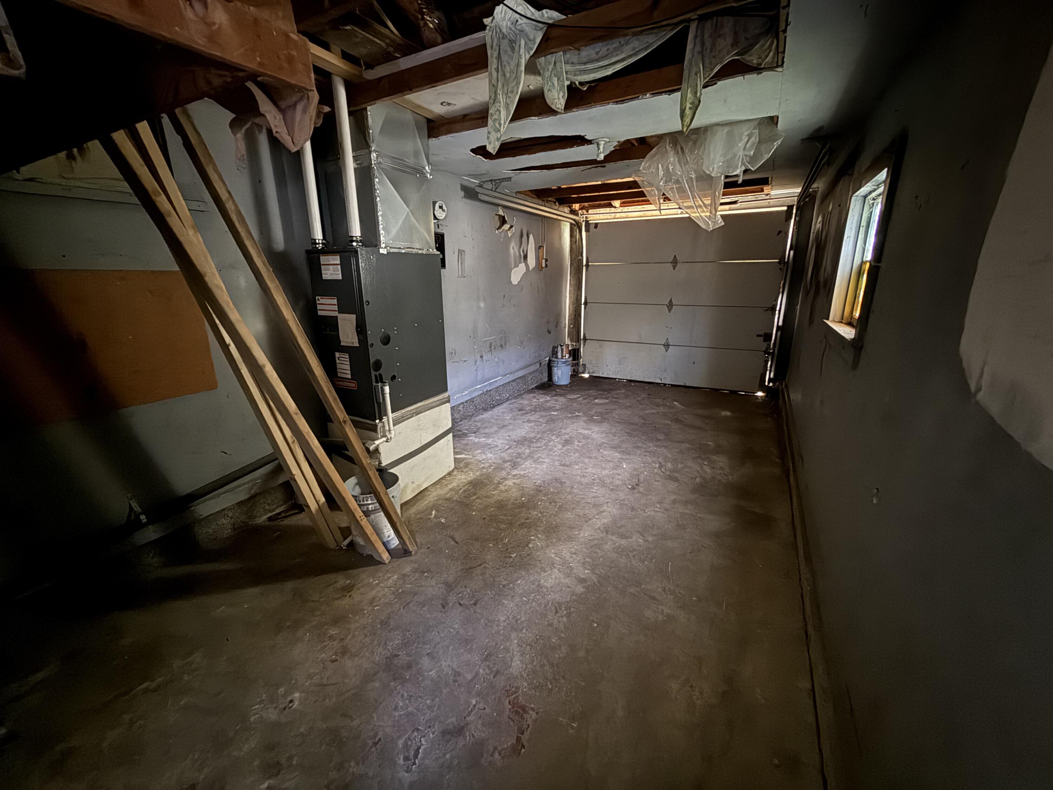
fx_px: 426
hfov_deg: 102.1
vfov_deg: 85.7
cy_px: 395
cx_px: 526
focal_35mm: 14
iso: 1600
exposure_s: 1/10
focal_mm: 2.22
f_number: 2.2
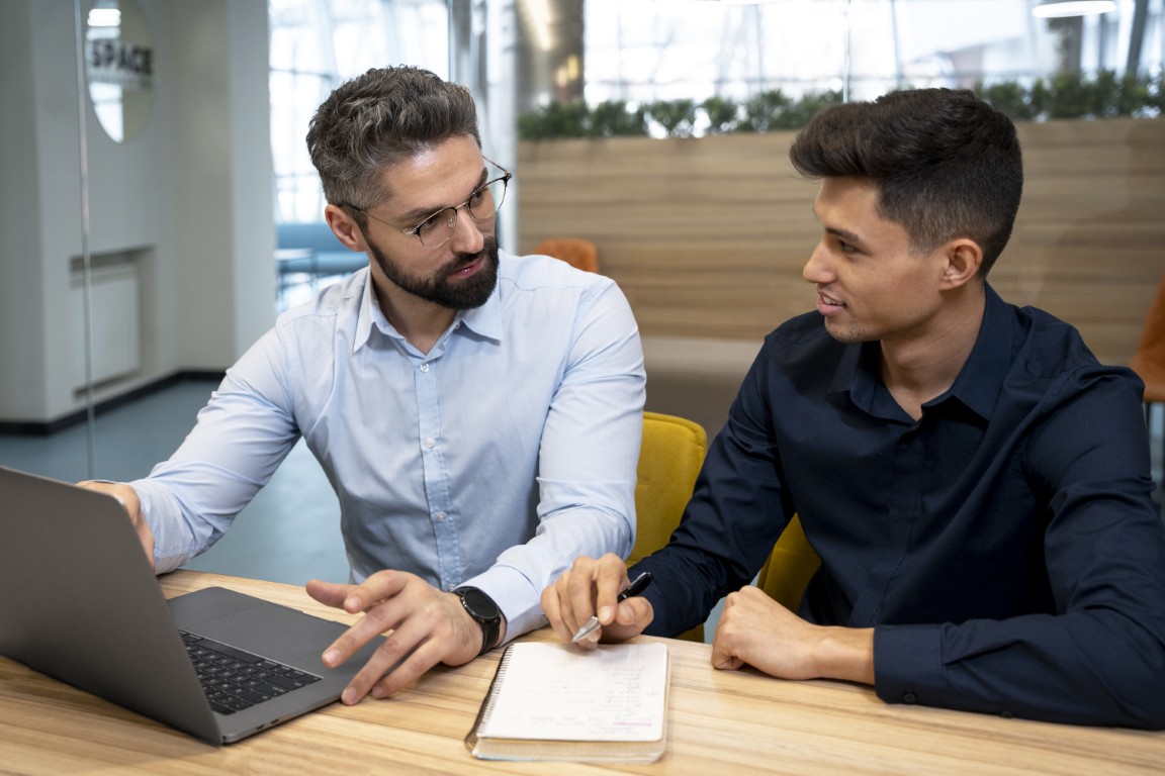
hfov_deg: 45.6
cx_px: 582
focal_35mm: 43
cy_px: 388
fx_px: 1385
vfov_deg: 31.3
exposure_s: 1/80
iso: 1000
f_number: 3.5
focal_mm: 42.8
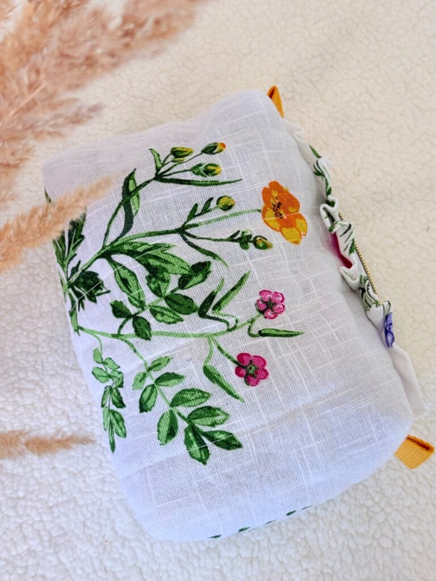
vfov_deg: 39.7
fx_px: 806
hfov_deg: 30.3
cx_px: 218
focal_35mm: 48
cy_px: 290
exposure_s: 1/114
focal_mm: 6.76
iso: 100
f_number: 1.78
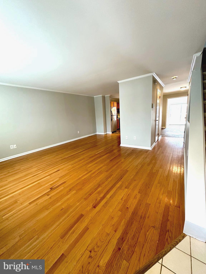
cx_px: 103
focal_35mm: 14
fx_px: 111
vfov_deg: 102.1
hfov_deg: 85.7
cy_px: 137
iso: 250
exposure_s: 1/60
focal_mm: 2.22
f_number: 2.2
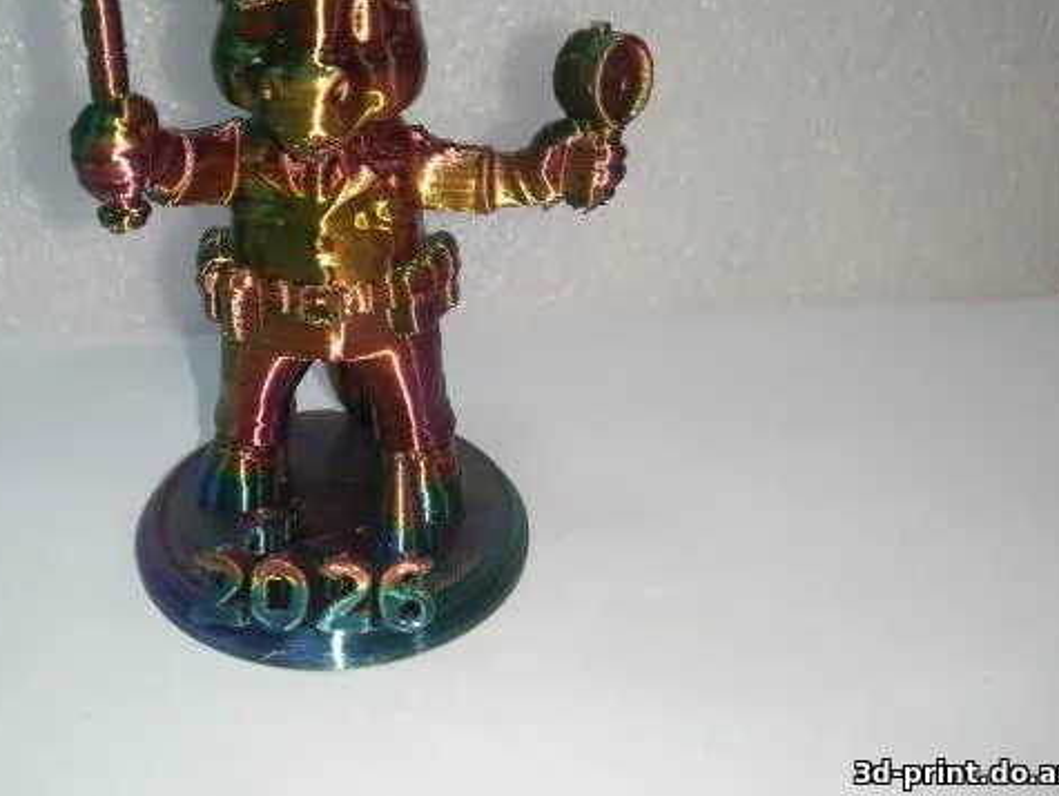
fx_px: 1072
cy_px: 279
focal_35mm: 35
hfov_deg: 52.0
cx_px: 395
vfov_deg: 40.3
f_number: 2.2
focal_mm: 3.82
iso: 250
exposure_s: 1/100
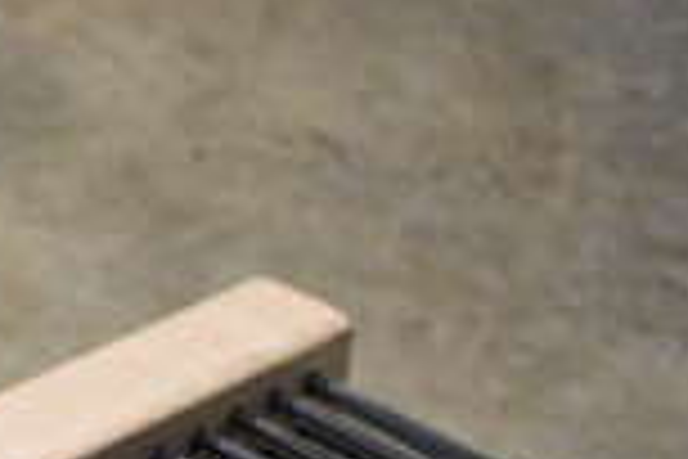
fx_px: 2064
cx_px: -135
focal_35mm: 108
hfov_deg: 18.0
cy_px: 792
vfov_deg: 11.8
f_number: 3.5
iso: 4000
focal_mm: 18
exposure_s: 1/125
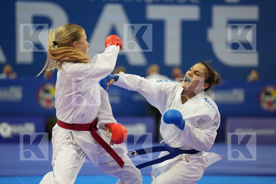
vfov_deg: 7.5
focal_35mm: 184
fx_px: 1411
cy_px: 92
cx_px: 138
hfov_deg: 11.2
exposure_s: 1/1000
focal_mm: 184
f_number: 2.8
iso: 2500
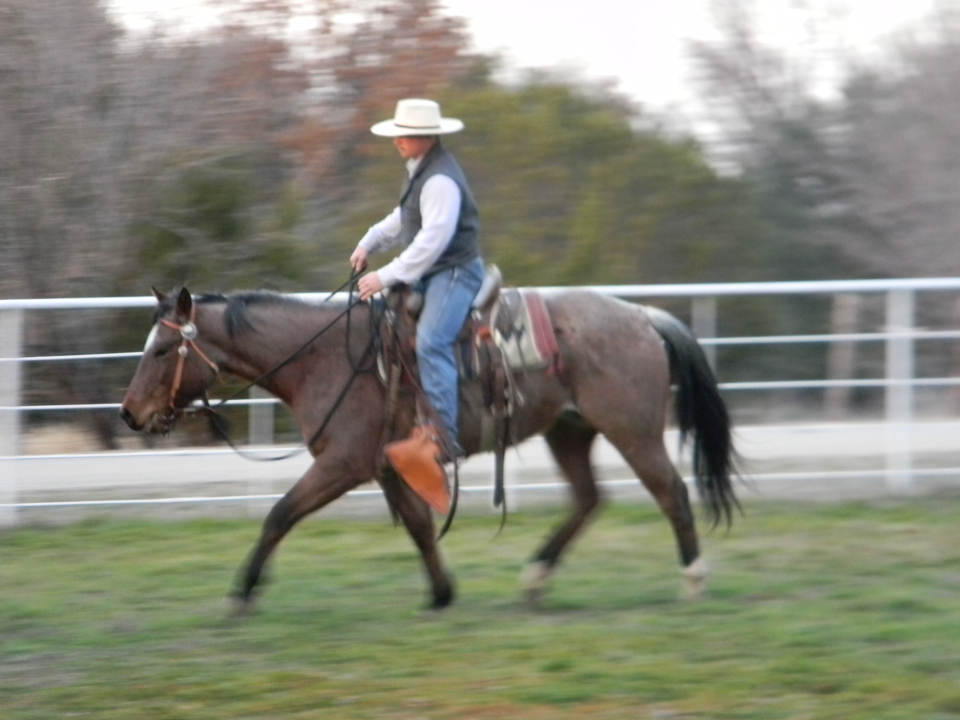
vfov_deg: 7.5
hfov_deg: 10.0
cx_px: 509
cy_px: 383
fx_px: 5491
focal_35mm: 198
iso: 400
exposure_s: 1/30.6
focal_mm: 33.1
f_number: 5.2
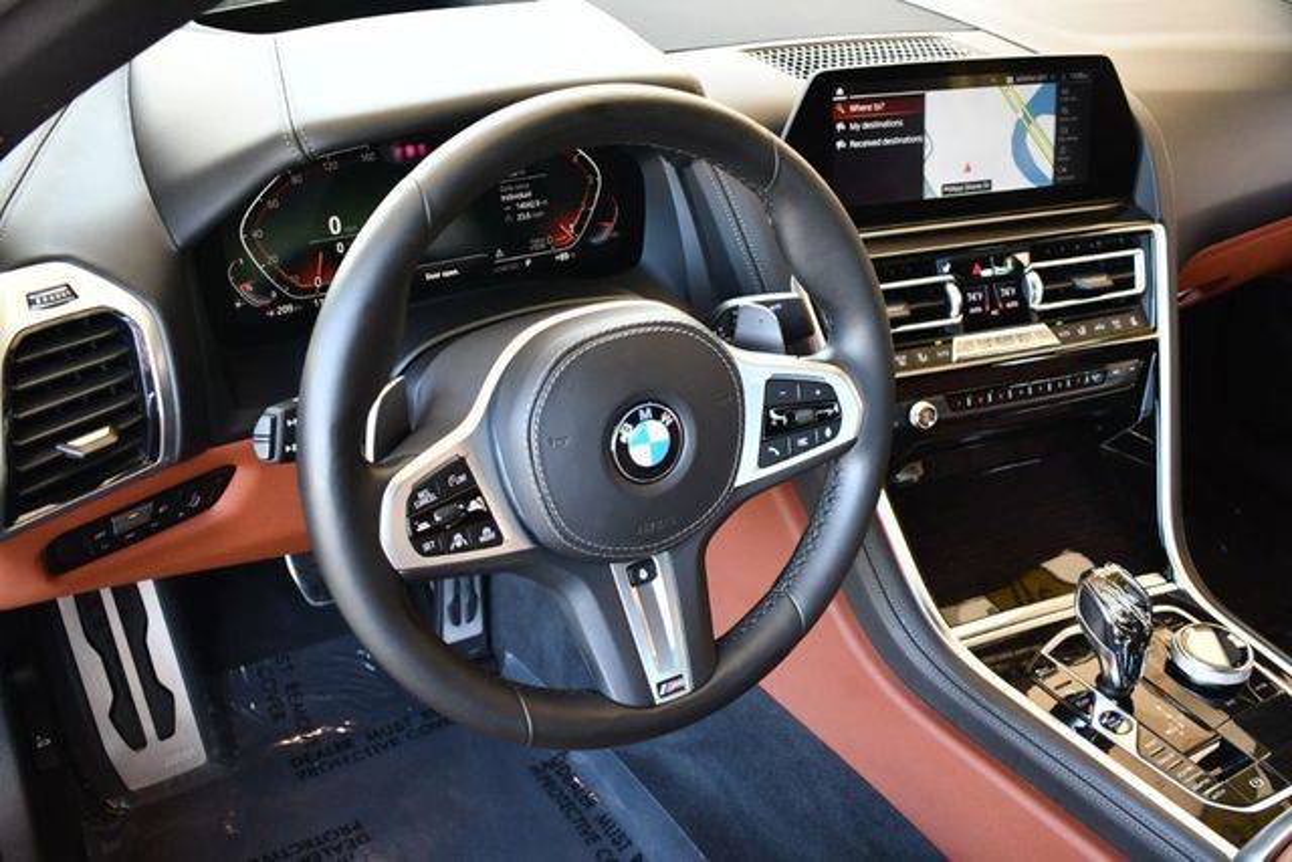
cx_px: 646
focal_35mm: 36
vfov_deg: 36.9
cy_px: 431
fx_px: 1292
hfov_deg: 53.1
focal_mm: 18
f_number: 3.5
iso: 900
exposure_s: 1/125
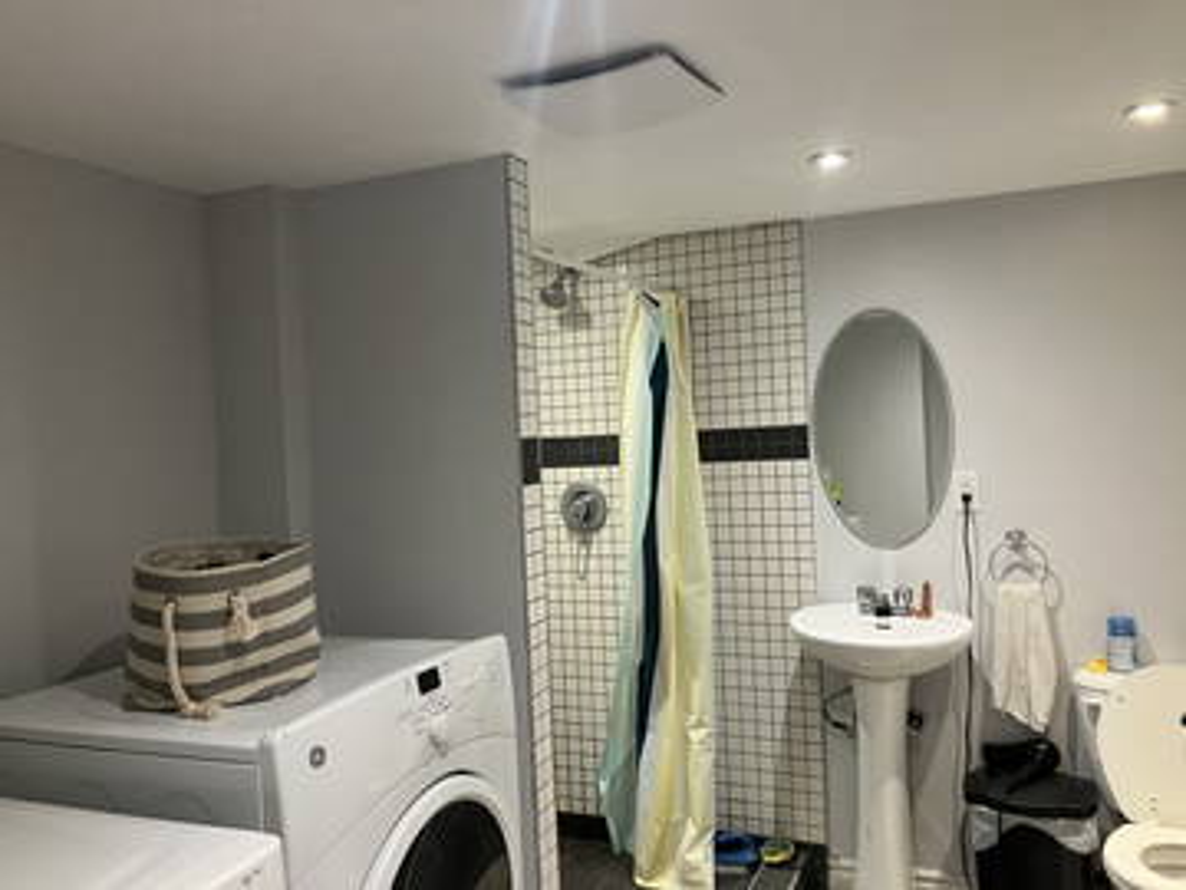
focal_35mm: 28
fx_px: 959
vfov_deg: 49.7
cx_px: 593
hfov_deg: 63.4
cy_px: 445
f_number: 1.8
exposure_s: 1/60
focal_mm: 3.99
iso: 160
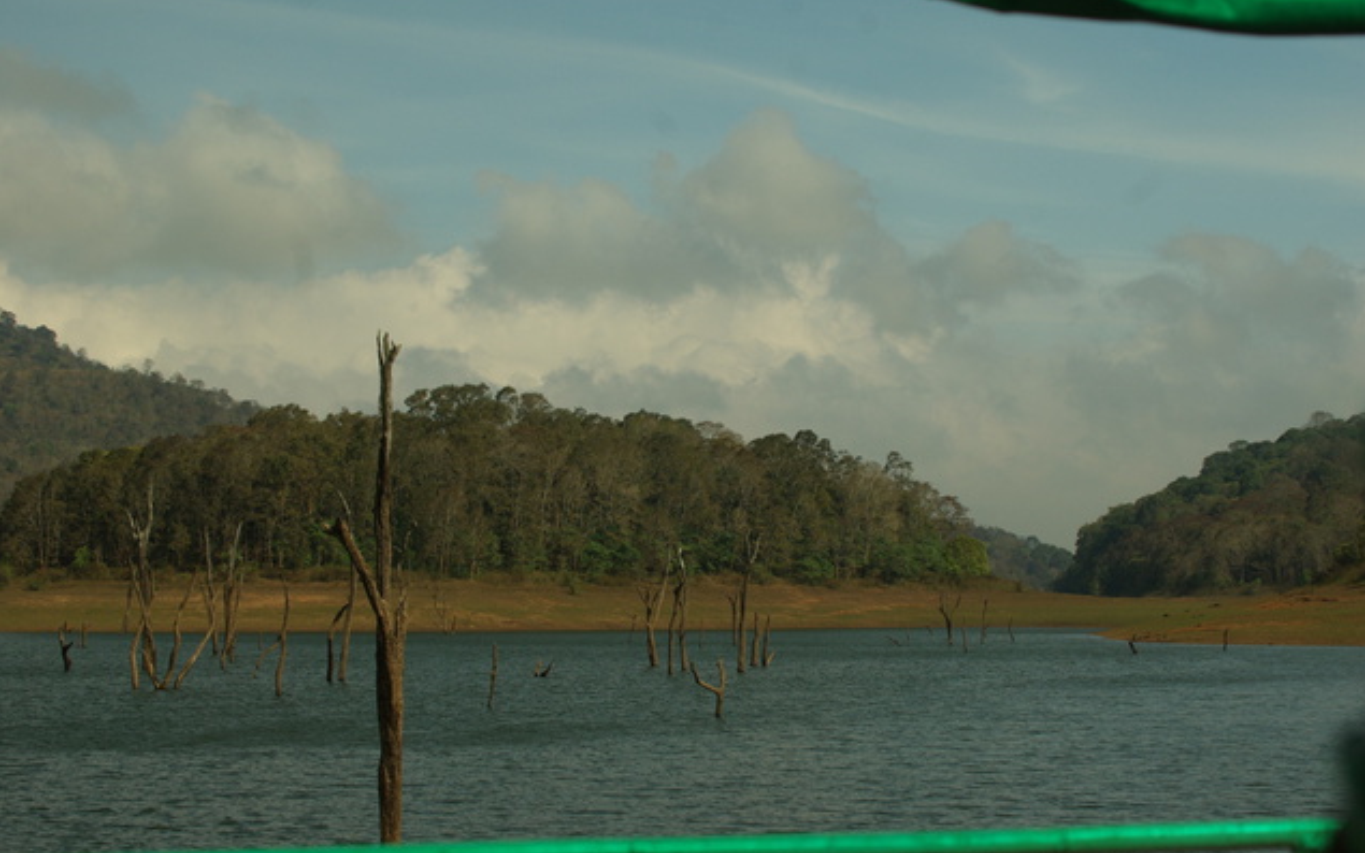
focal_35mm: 77
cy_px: 433
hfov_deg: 26.8
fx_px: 2865
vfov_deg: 16.9
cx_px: 686
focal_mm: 50
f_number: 6.7
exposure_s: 1/350
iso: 100
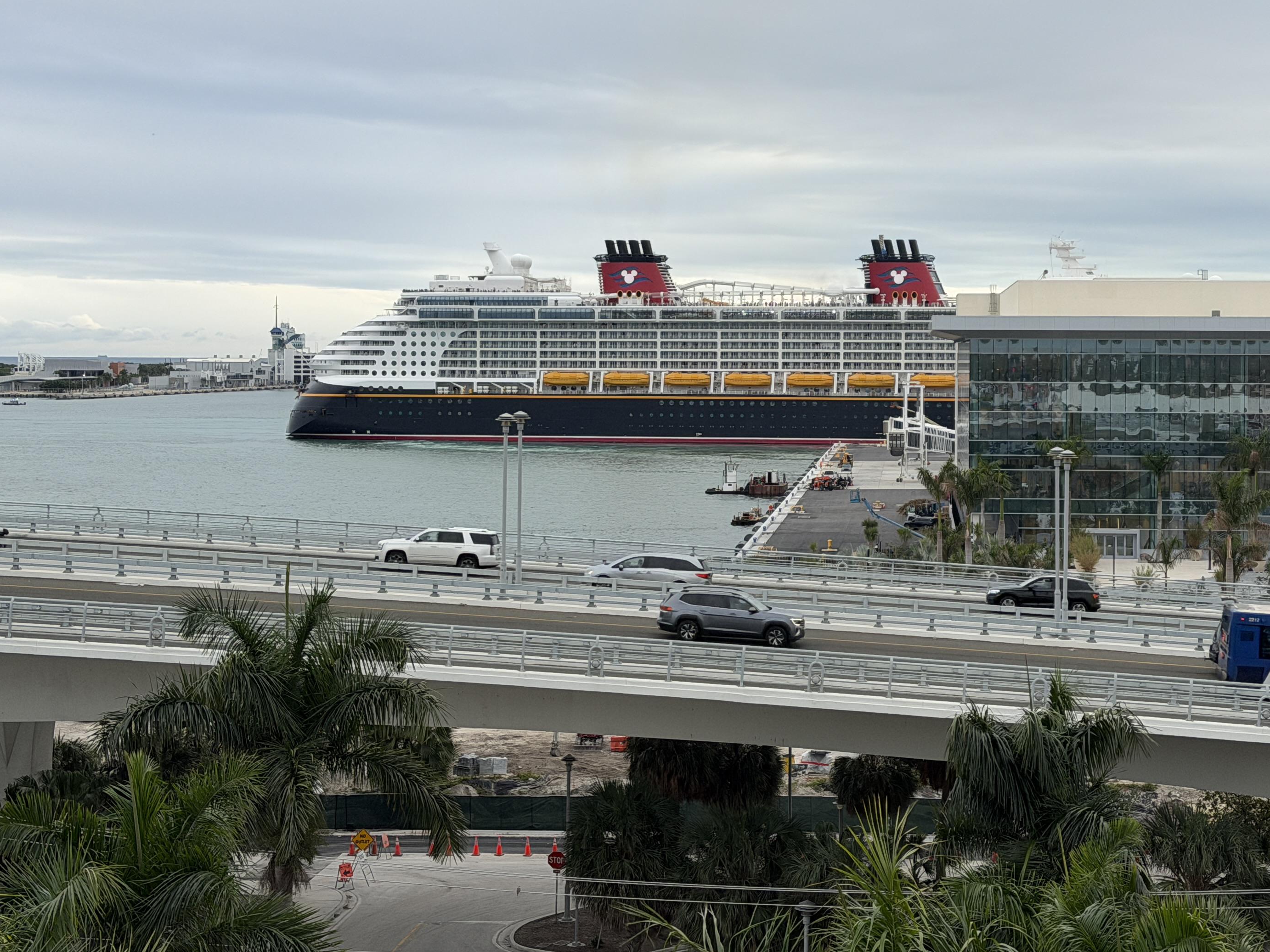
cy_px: 392
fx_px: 2568
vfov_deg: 21.0
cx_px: 756
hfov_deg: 27.7
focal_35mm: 70
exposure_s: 1/1307
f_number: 1.78
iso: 64
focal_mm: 6.76
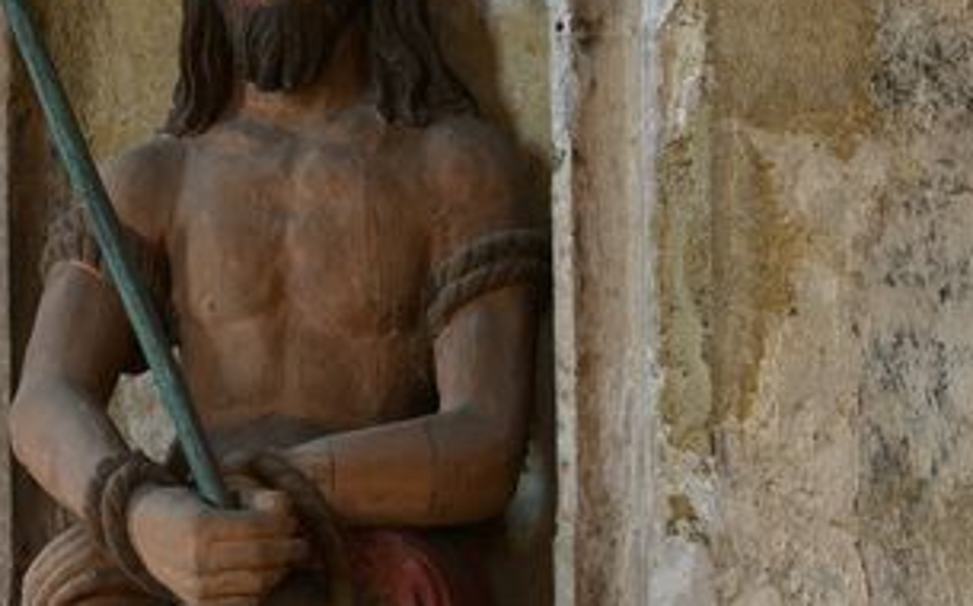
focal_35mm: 199
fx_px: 5272
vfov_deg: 6.6
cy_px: 561
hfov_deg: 10.5
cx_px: 254
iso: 64
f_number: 8
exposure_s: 30
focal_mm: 85
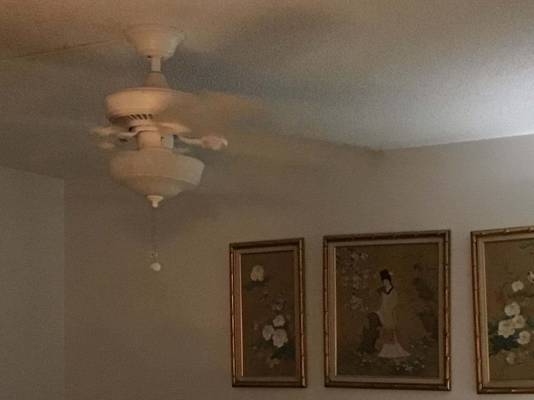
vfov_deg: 23.9
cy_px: 341
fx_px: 926
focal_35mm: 60
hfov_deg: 32.2
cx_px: 296
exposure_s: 1/15
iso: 320
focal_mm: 3.3
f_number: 2.4
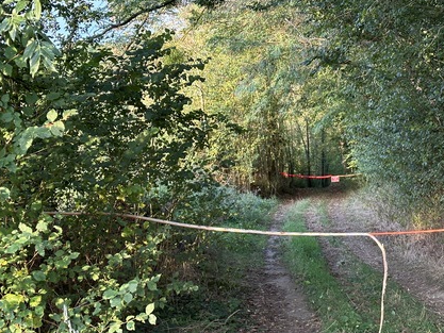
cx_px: 291
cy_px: 214
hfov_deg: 28.0
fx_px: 885
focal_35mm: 69
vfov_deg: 21.3
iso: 80
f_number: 1.78
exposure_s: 1/70
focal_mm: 6.86
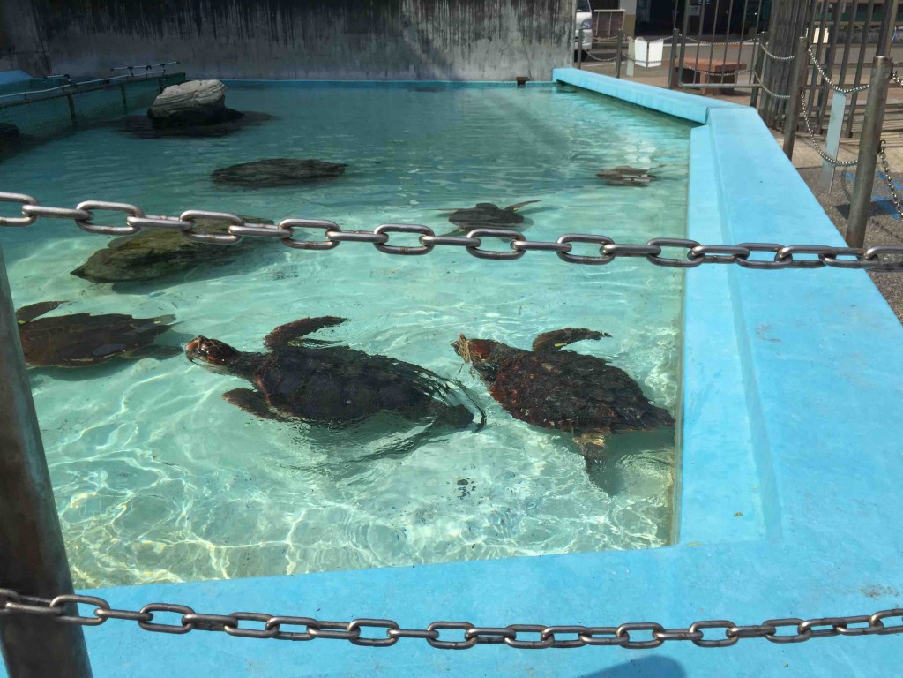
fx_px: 756
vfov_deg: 48.2
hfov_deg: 61.7
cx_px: 452
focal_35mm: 29
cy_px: 339
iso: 32
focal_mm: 4.15
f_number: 2.2
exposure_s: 1/2825
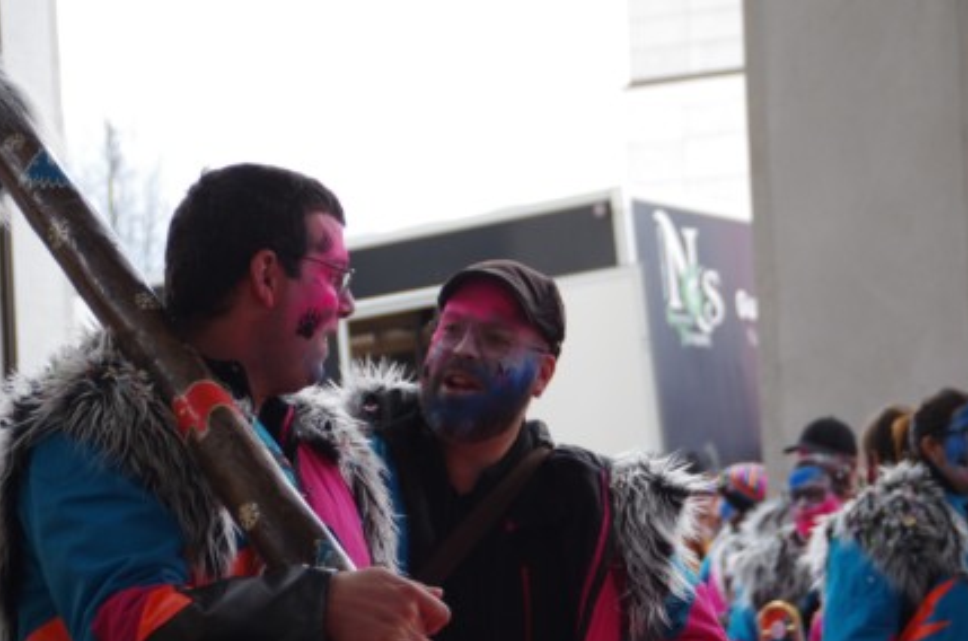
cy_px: 335
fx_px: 3193
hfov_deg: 17.2
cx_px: 433
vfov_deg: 11.5
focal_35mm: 119
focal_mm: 68
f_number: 5.6
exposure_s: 1/100
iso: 400
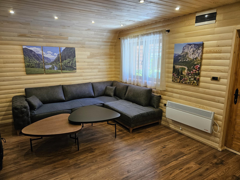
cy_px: 90
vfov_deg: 58.9
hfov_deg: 73.9
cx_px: 120
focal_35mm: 23
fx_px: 159
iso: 200
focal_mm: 5.4
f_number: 1.8
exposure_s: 1/100
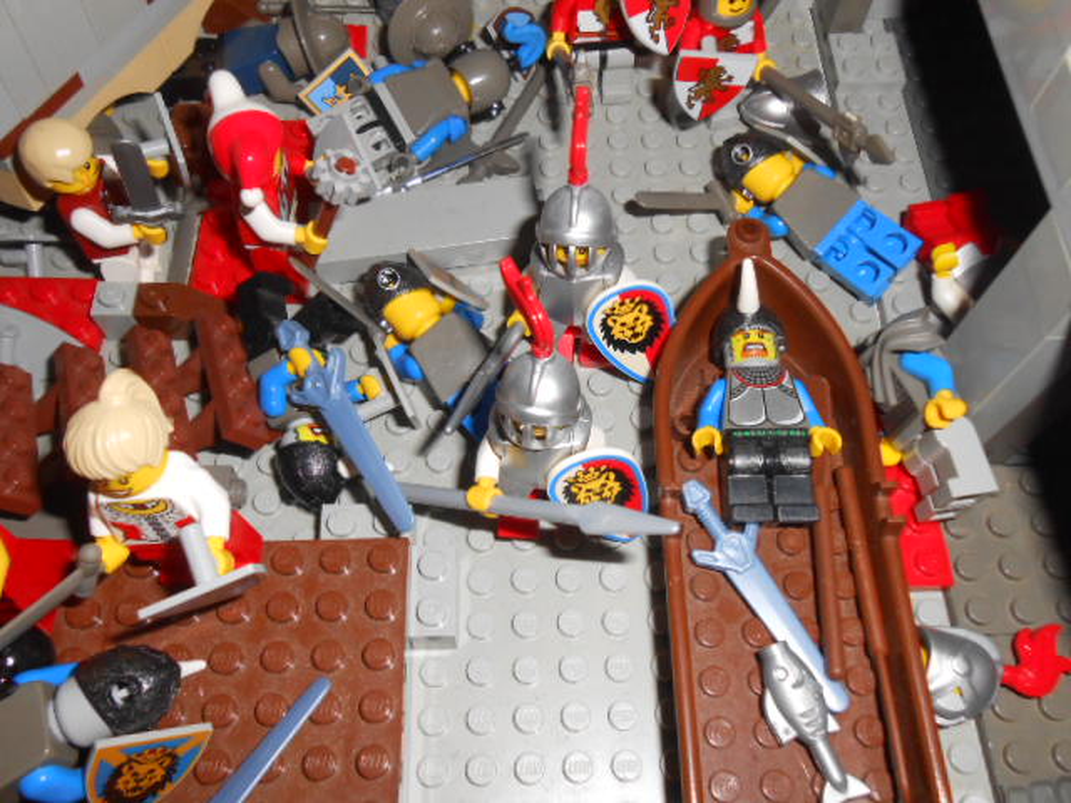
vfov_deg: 46.8
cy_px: 402
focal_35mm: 30
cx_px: 536
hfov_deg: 60.0
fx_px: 928
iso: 200
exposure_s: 1/25
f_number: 11.9
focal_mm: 5.3
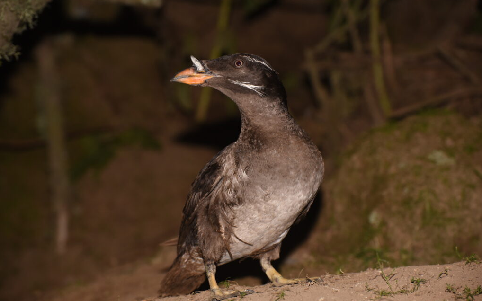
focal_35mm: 119
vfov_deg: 11.0
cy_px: 144
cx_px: 241
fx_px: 1563
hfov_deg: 17.5
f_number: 8
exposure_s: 1/60
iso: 800
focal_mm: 116
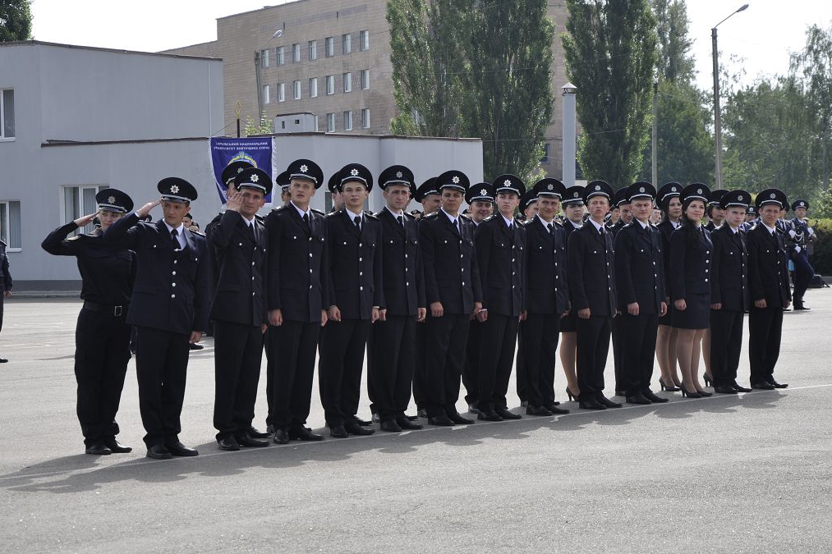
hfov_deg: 19.3
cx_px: 417
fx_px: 2449
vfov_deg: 12.9
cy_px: 278
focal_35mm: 106
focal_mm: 70
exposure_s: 1/320
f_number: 9
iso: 200
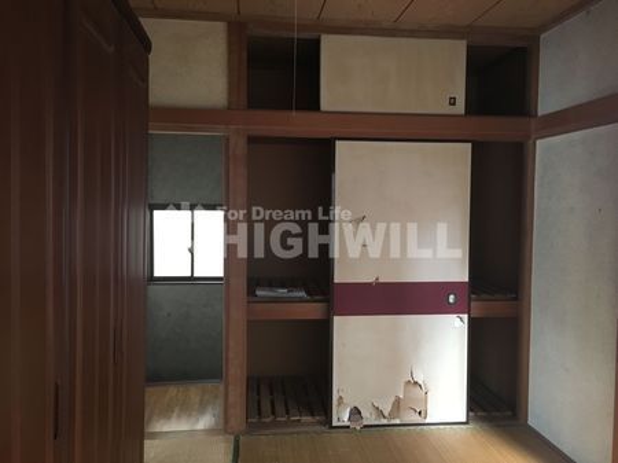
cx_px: 309
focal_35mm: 29
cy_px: 232
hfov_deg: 61.7
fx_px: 517
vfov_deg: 48.2
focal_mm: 4.15
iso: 200
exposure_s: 1/30
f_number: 2.2
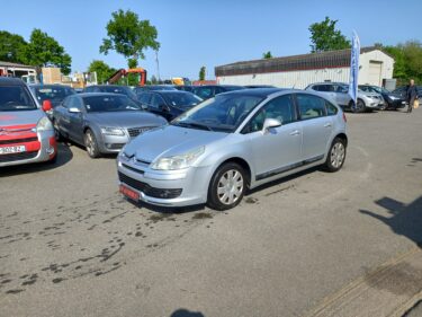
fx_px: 305
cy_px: 158
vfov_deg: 54.9
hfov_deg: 69.4
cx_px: 211
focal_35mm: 25
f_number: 2
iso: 25
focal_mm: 4.6
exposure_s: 1/697
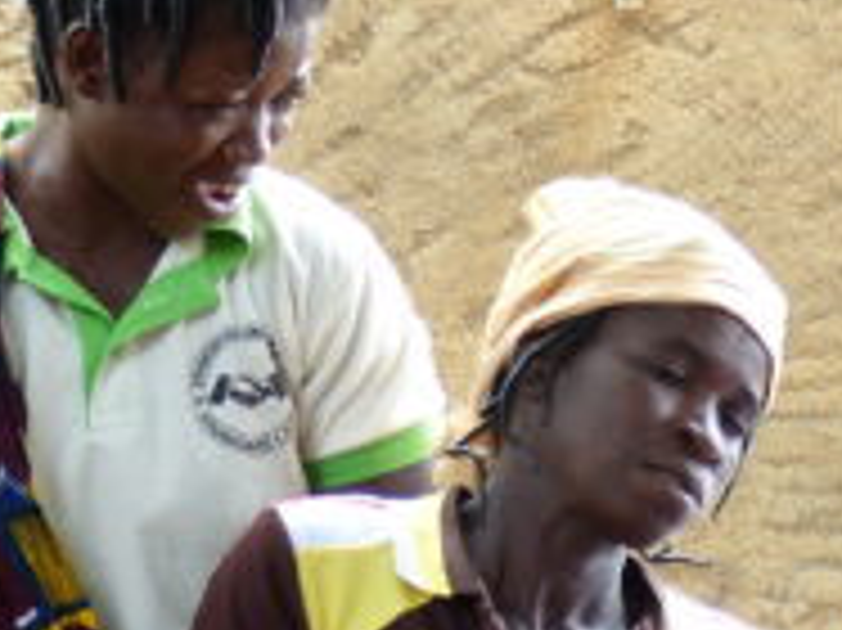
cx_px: -230
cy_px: 878
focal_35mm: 512
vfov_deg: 2.9
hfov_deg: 3.9
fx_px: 12446
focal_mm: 26.5
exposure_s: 1/100
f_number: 2.8
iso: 100
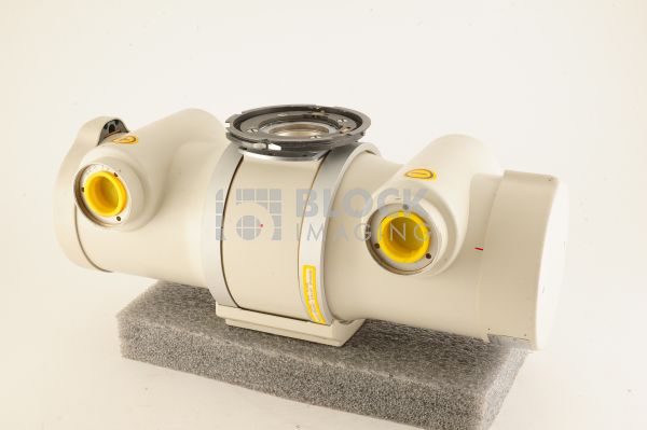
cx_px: 324
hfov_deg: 39.6
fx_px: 898
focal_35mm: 50
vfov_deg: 26.9
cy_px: 215
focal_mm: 50
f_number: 14
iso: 1600
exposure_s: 1/160
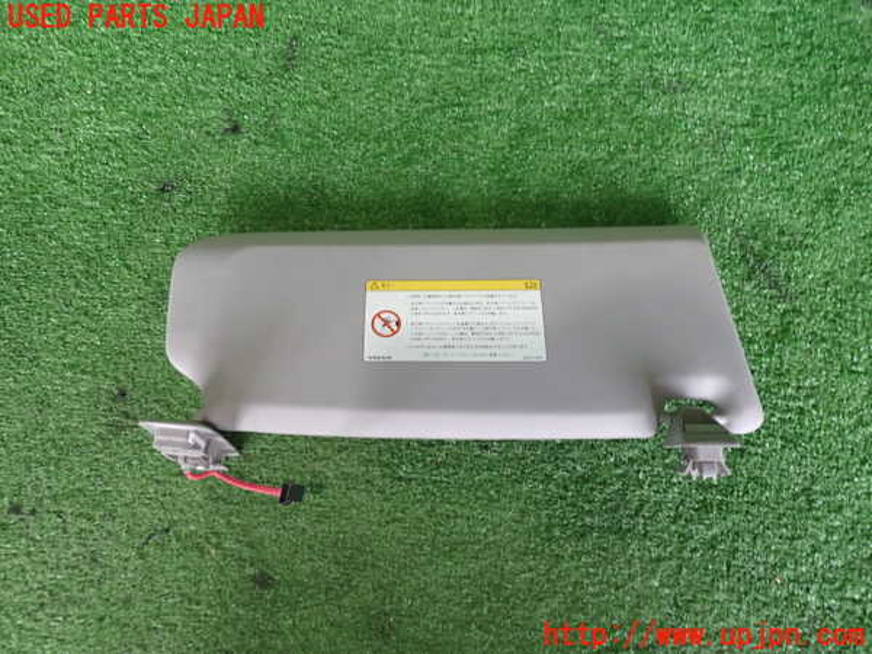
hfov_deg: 69.4
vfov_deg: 54.9
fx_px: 630
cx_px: 436
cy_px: 327
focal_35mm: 25
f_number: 2
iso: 200
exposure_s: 1/30
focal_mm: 4.5
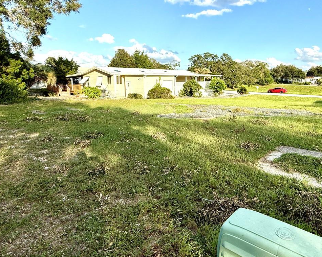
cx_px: 212
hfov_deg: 70.7
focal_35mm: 23
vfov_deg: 60.1
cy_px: 98
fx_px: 219
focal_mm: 2.22
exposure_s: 1/1745
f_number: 2.2
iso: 50
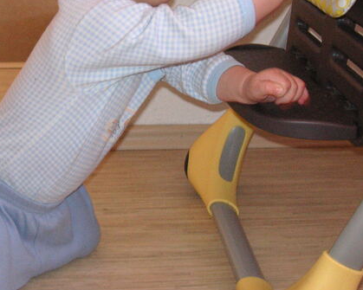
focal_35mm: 69
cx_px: 111
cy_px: 92
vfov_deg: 22.0
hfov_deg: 27.3
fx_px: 741
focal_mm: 6.1
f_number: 2.8
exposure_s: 1/45
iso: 160
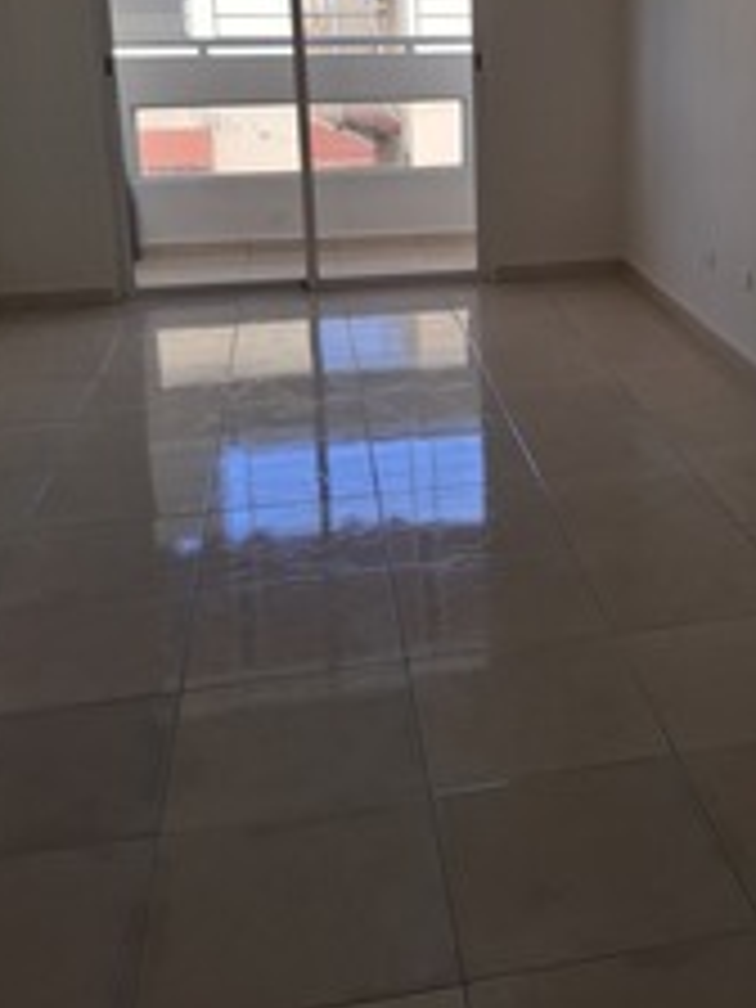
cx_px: 572
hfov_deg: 34.4
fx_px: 1194
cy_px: 261
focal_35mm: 41
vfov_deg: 44.4
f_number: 1.8
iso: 50
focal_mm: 5.54
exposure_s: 1/104
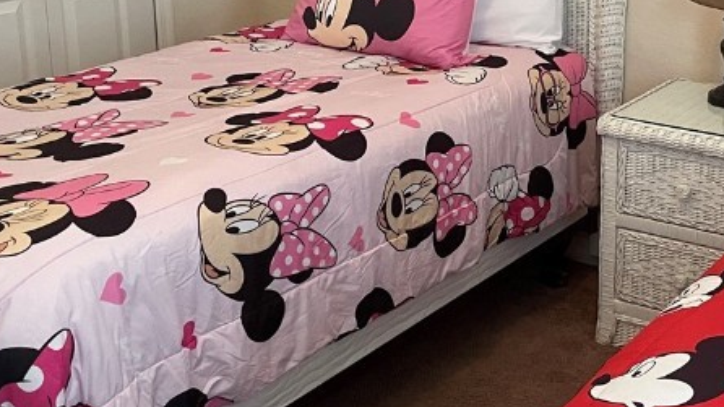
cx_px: 586
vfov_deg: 18.4
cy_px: 84
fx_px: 1248
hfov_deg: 31.5
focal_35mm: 65
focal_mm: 4.2
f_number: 1.6
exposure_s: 1/60
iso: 400
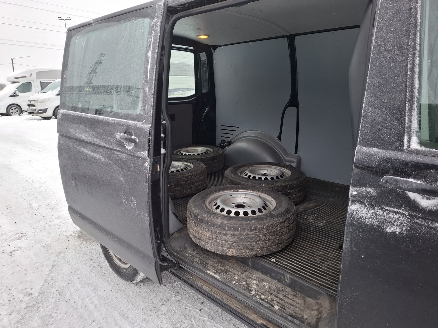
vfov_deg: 58.9
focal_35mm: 23
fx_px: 291
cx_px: 219
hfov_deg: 73.9
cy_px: 164
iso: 125
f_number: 1.8
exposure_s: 1/100
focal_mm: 5.54
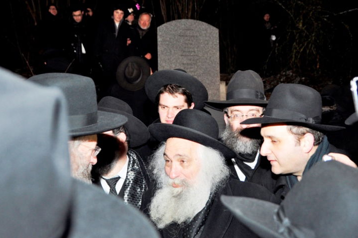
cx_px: 183
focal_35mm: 47
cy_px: 112
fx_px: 467
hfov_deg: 42.0
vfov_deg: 28.6
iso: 800
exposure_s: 1/60
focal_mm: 28
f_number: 4
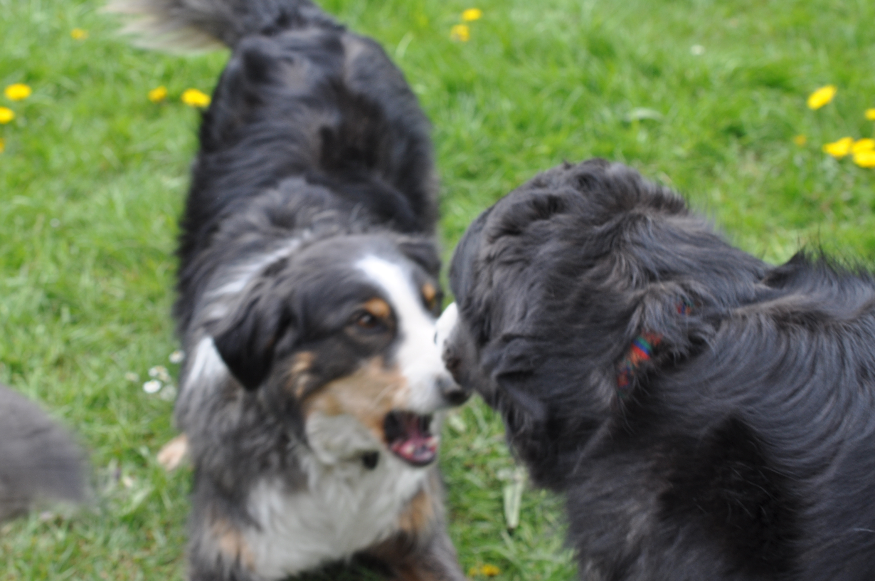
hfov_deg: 31.5
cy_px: 277
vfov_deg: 21.2
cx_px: 433
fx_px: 1554
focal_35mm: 64
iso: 200
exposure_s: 1/160
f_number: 6.3
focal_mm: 40
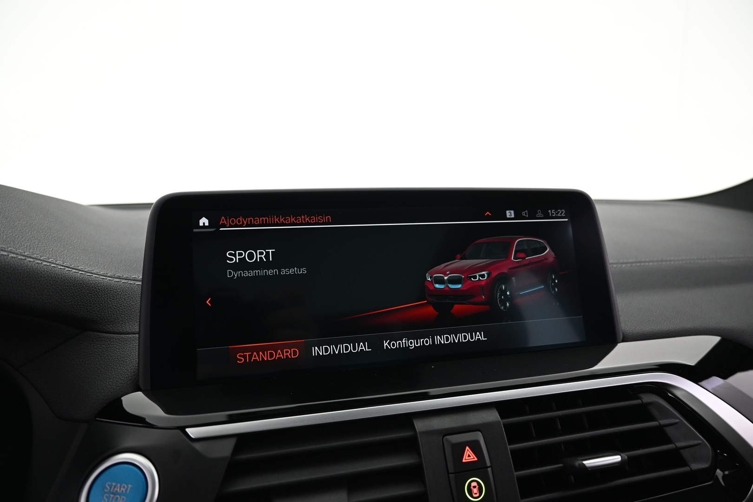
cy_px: 251
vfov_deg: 53.1
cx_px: 376
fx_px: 502
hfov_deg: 73.7
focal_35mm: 24
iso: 1100
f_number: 3.5
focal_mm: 16
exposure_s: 1/25
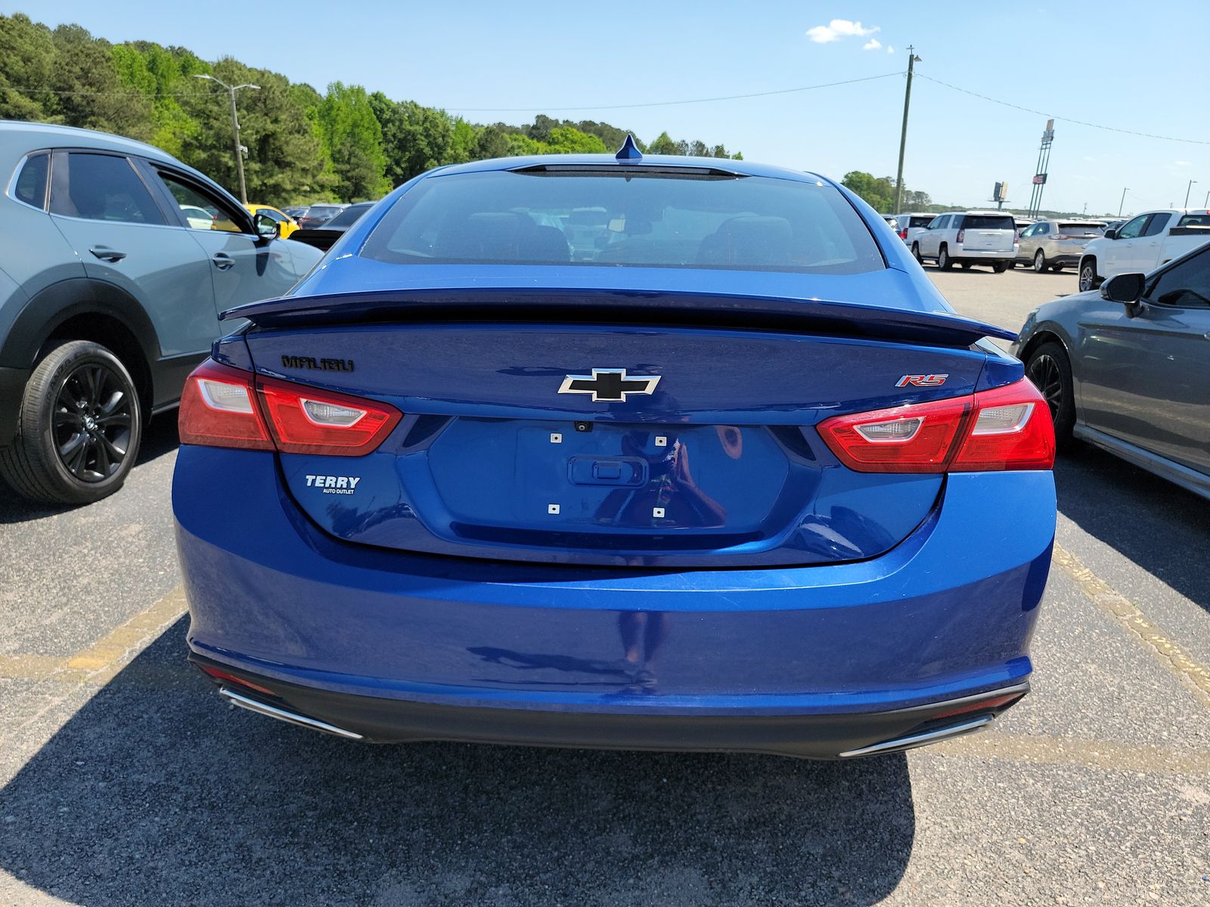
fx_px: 839
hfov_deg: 71.6
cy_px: 454
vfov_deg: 56.8
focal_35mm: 24
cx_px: 605
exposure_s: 1/540
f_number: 1.8
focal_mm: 6.7
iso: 50
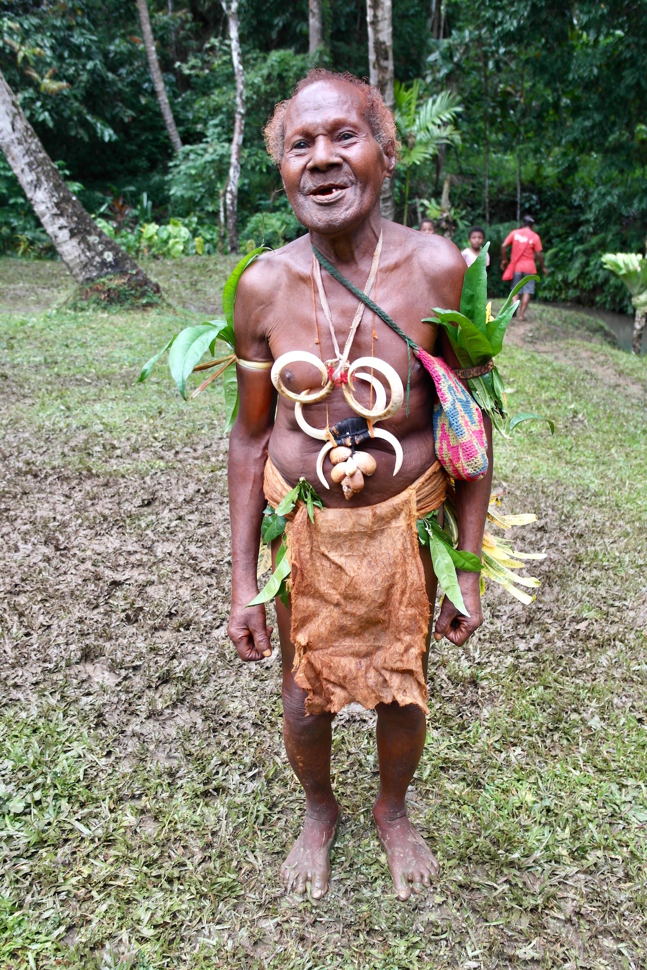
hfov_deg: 43.6
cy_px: 485
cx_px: 324
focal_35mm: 30
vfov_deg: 61.9
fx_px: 809
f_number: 3.5
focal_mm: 20
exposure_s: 1/80
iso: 200
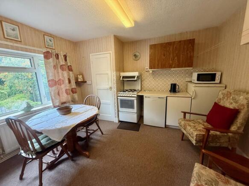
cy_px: 93
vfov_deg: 85.7
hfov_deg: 102.1
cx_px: 124
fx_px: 101
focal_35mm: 14
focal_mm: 2.22
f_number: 2.2
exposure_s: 1/50
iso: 400
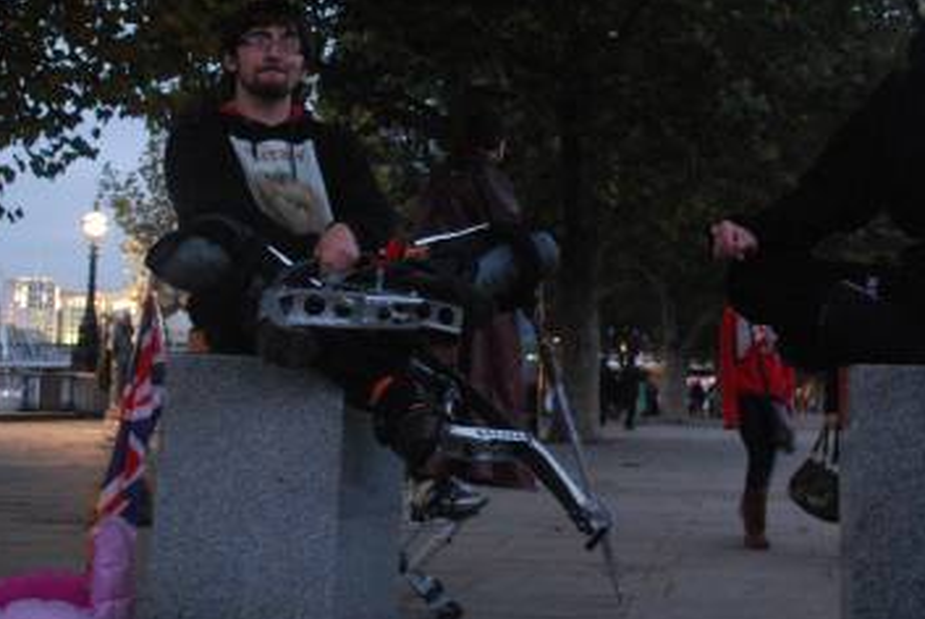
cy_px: 222
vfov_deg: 26.4
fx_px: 1311
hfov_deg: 38.6
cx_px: 587
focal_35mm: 51
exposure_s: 1/13
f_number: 3.8
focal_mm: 20
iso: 1600
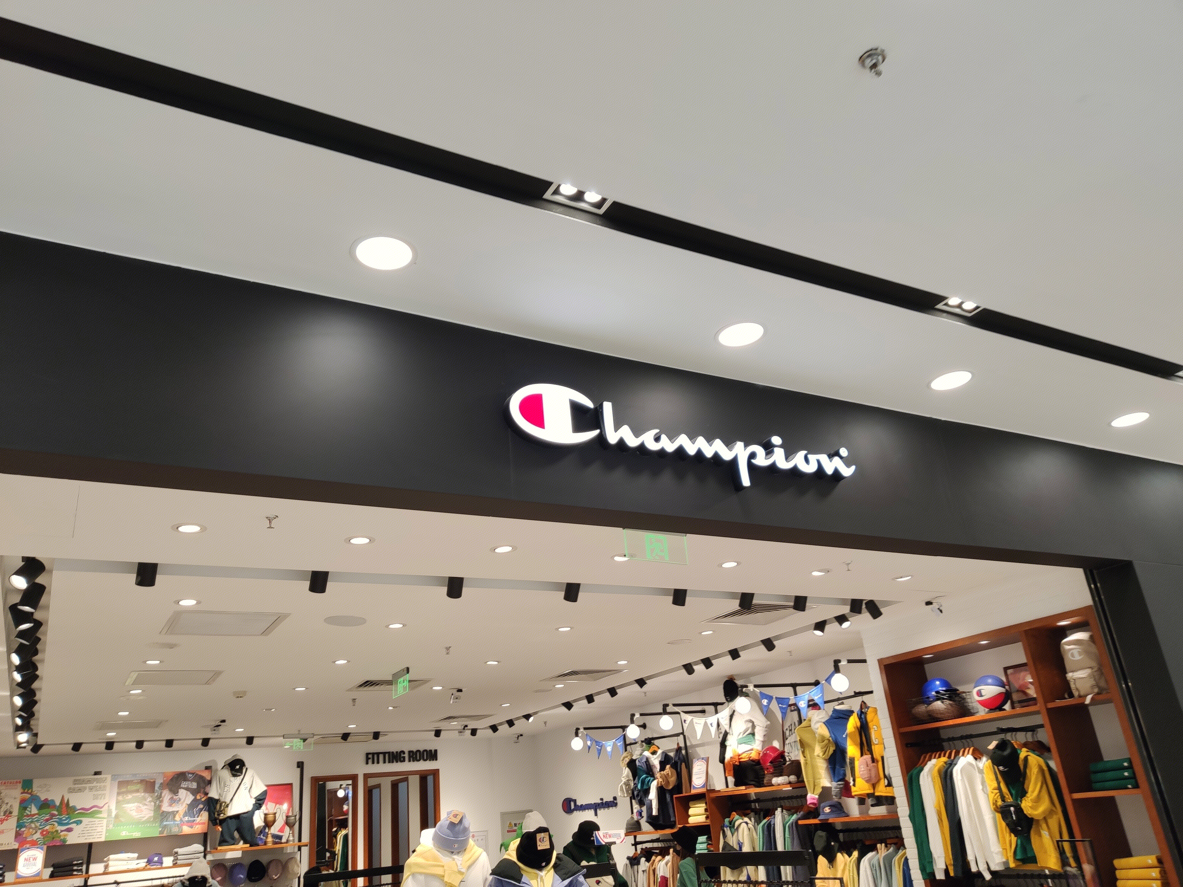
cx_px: 592
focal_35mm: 26
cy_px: 444
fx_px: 889
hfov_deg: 67.3
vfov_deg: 53.1
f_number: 1.75
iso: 126
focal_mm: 4.75
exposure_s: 1/100
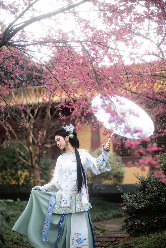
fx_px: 339
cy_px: 124
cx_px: 83
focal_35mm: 49
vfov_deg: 40.3
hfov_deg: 27.5
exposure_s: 1/200
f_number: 1.6
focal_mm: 50
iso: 100
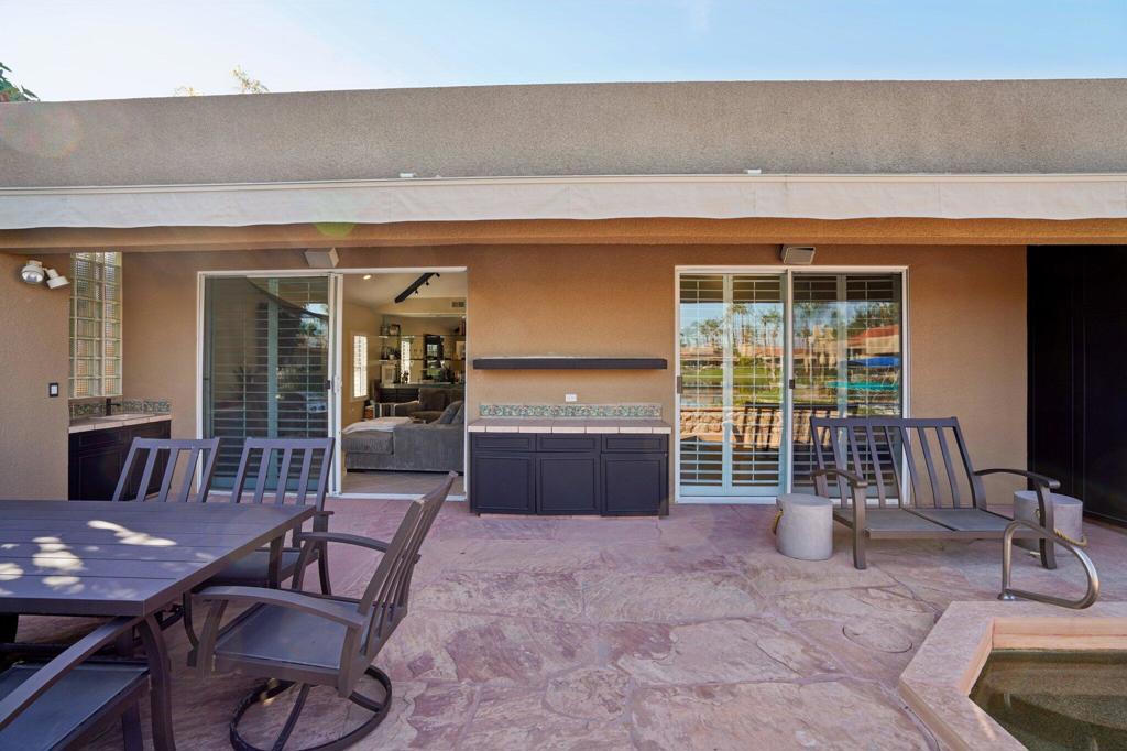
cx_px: 564
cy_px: 376
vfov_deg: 73.7
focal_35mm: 16
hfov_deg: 96.8
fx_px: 501
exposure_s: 1/40
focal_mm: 16
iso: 100
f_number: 7.1
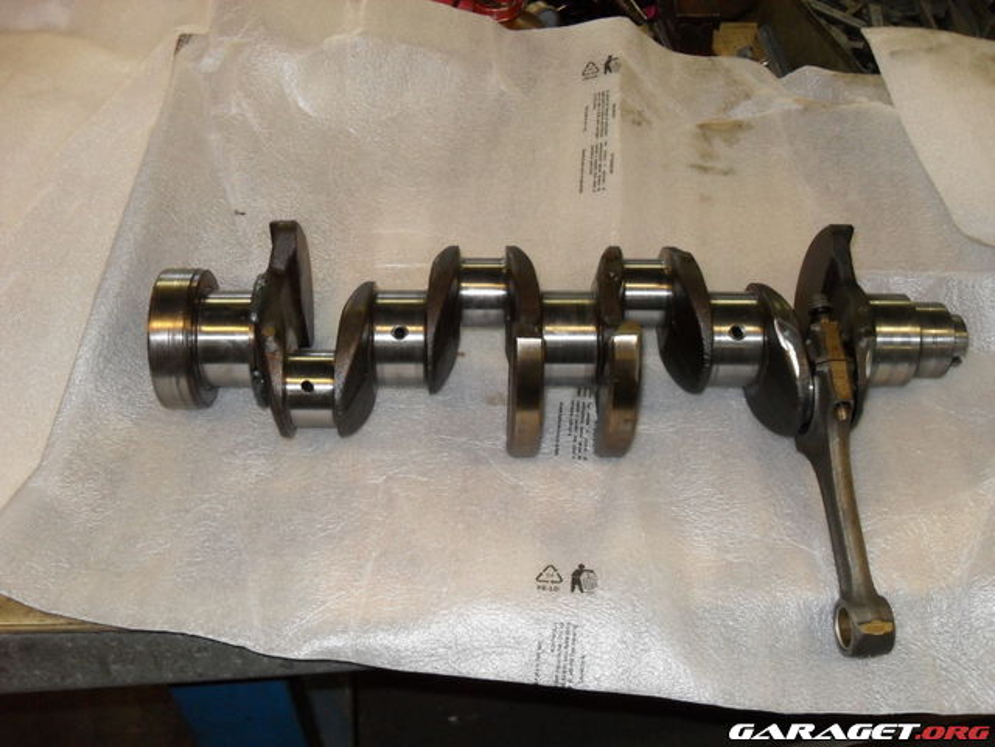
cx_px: 498
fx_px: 1006
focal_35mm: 35
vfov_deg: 40.7
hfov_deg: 52.6
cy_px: 374
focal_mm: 6.2
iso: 200
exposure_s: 1/45
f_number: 2.8
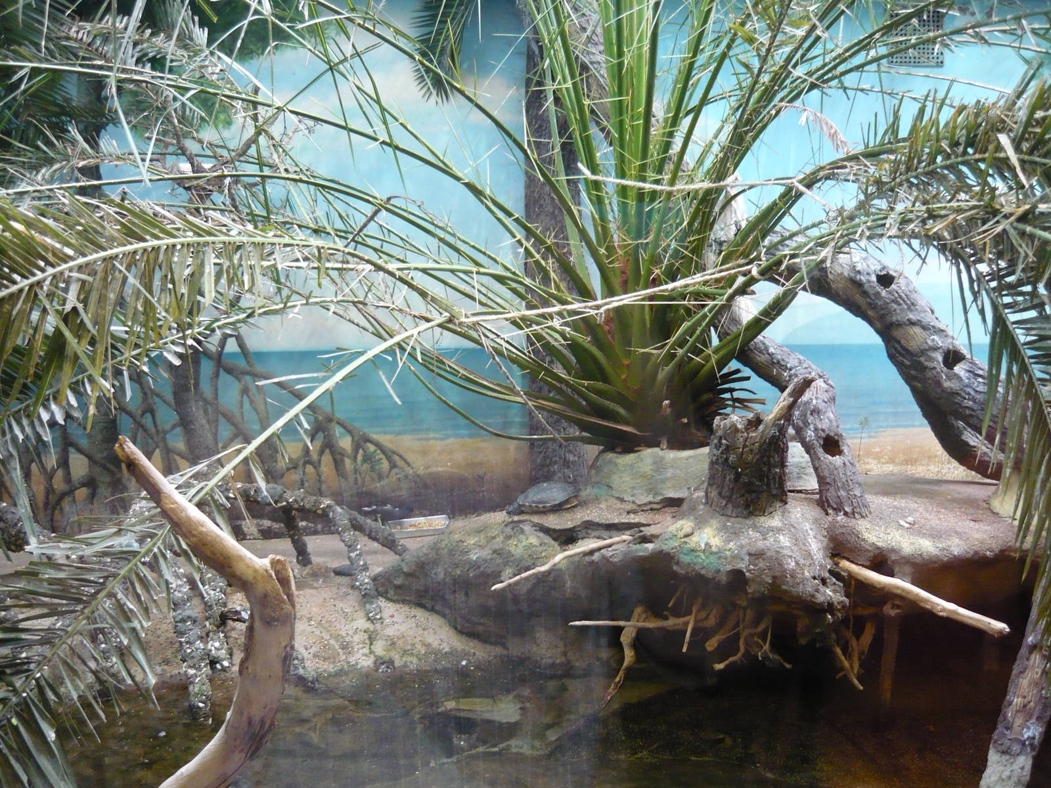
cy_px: 394
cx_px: 526
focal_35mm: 33
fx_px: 1002
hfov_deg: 55.4
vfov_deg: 42.9
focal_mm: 5.5
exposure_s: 1/30
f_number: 2.8
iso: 400
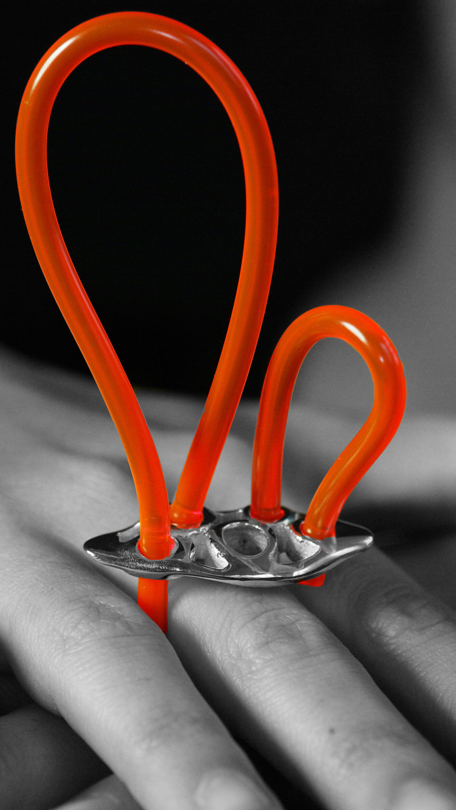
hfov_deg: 6.8
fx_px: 3817
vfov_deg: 12.1
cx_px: 186
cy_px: 424
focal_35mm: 178
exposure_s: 1/90
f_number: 5.6
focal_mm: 105
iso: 400
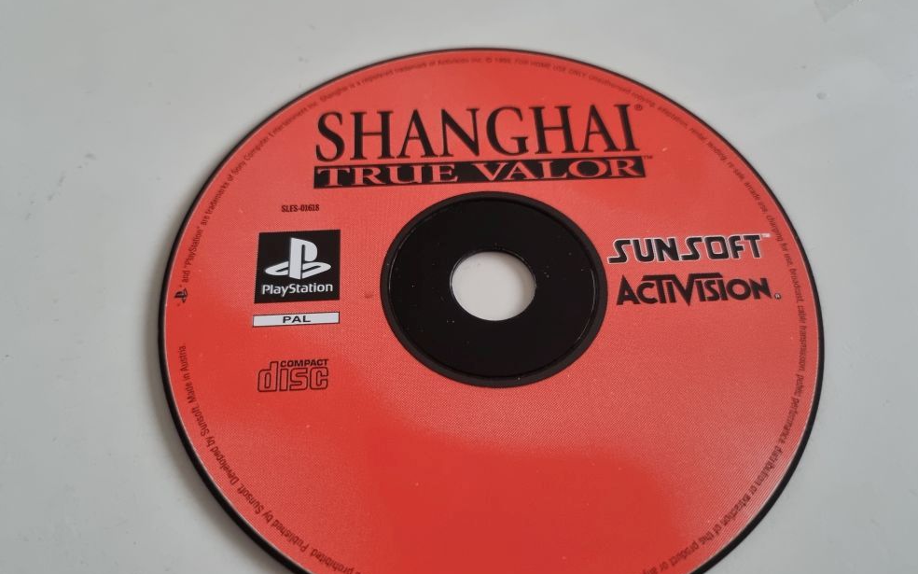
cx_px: 466
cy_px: 339
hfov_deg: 66.5
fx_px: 701
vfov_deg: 44.4
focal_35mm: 28
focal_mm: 5.4
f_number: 1.8
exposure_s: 1/50
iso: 800
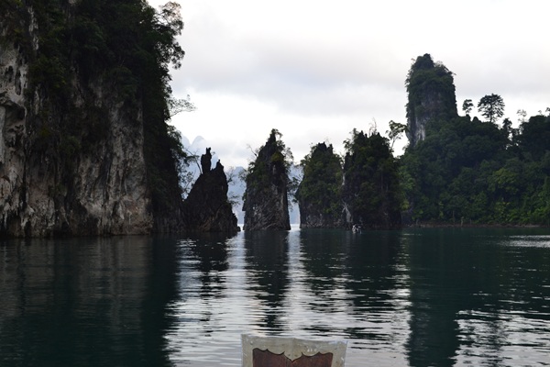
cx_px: 275
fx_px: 687
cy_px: 184
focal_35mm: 45
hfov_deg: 43.6
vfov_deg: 29.9
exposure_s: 1/60
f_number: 8
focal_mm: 30
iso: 450
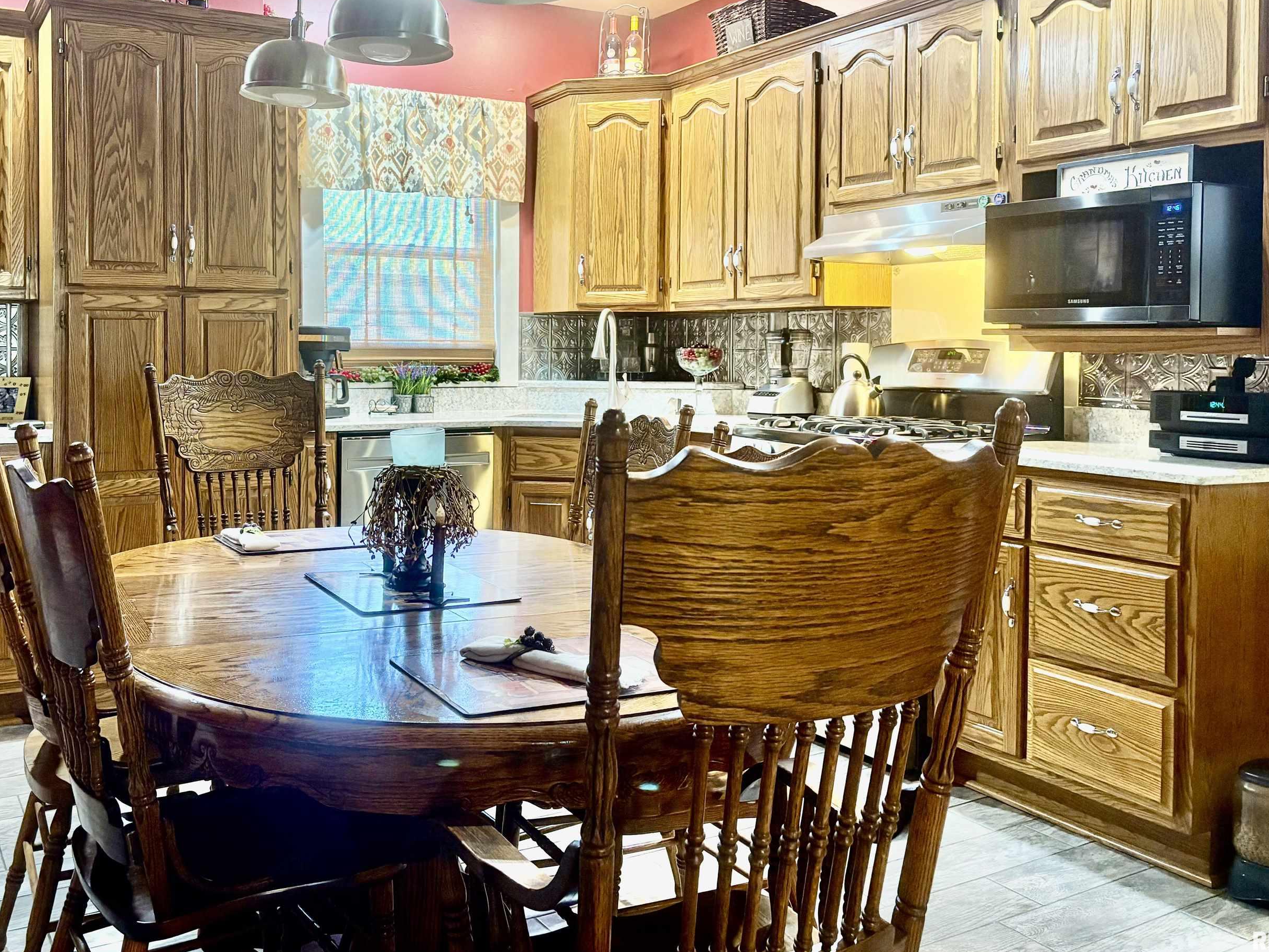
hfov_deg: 55.1
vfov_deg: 42.6
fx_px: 1210
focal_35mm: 33
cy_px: 354
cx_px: 528
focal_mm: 5.96
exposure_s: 1/60
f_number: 1.6
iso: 320
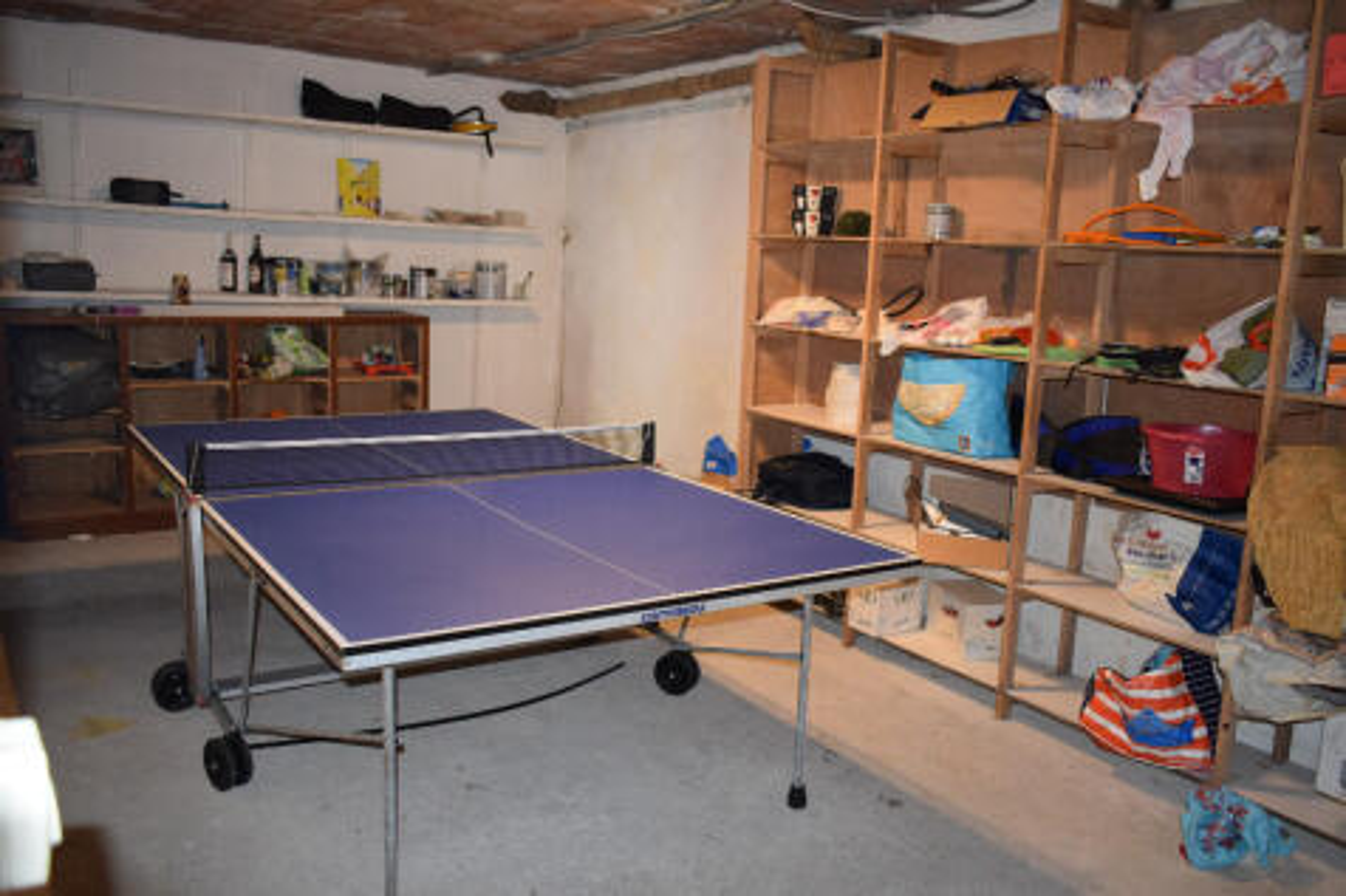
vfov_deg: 43.6
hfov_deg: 61.9
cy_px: 448
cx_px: 673
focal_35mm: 30
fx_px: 1121
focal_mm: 20
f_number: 3.8
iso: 1600
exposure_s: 1/60
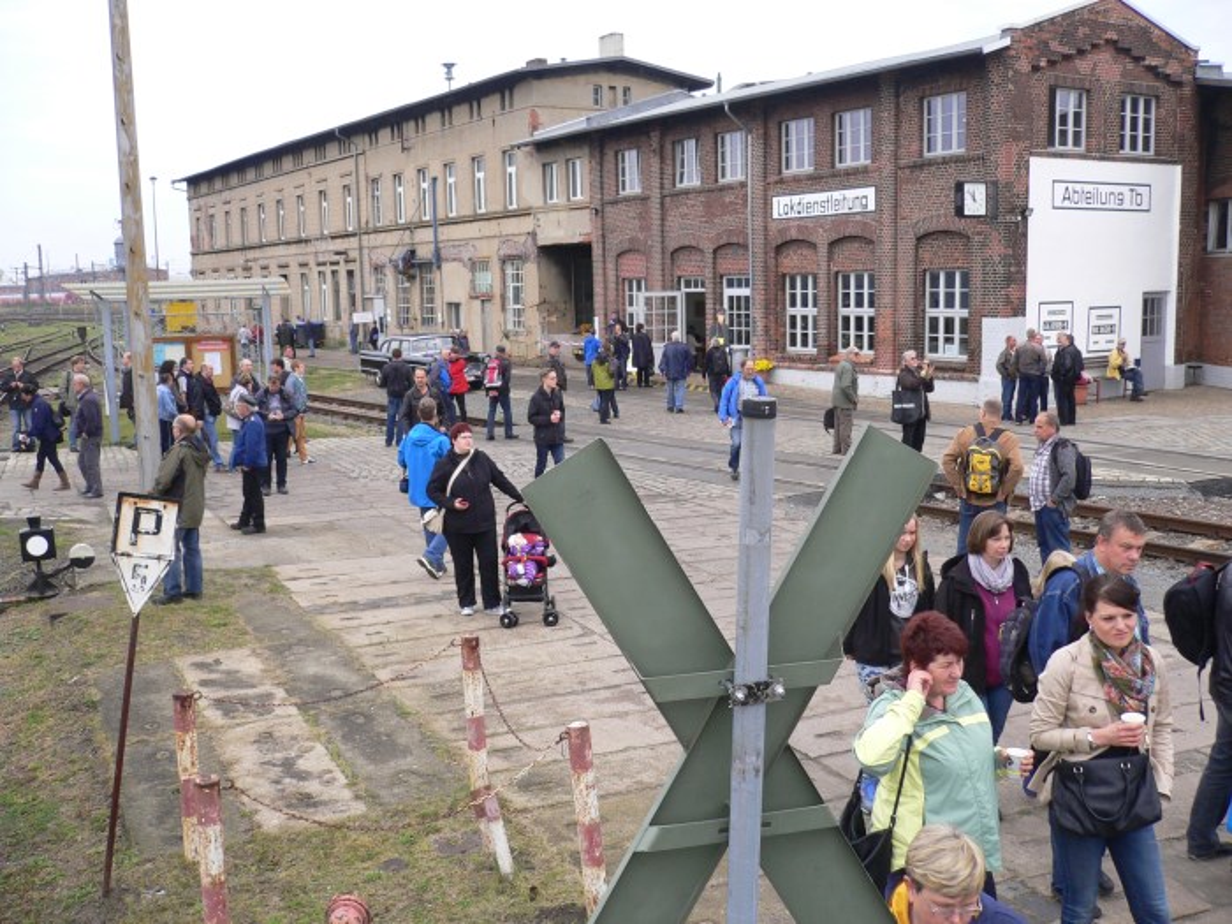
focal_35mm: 35
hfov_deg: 52.6
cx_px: 616
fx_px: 1246
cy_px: 462
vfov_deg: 40.7
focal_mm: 5.8
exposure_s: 1/320
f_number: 2.8
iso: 100
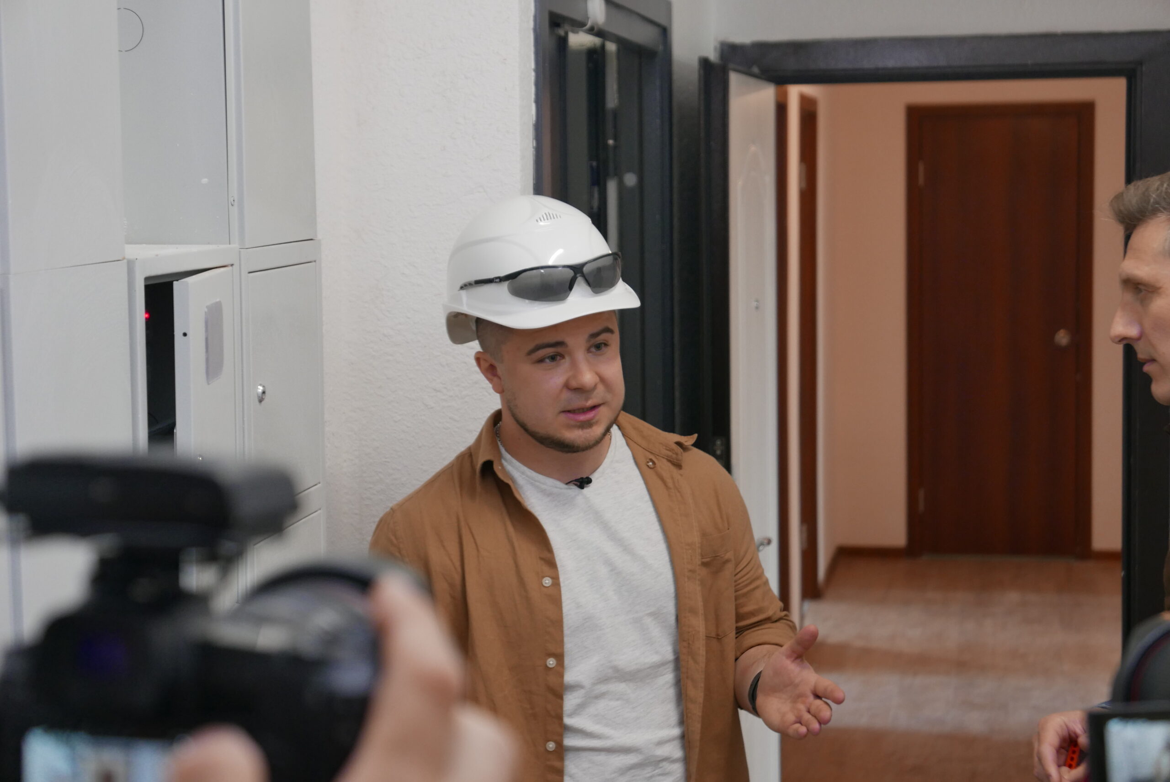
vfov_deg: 18.2
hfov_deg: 27.0
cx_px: 585
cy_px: 391
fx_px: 2439
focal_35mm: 75
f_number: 2.8
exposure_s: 1/125
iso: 500
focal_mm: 34
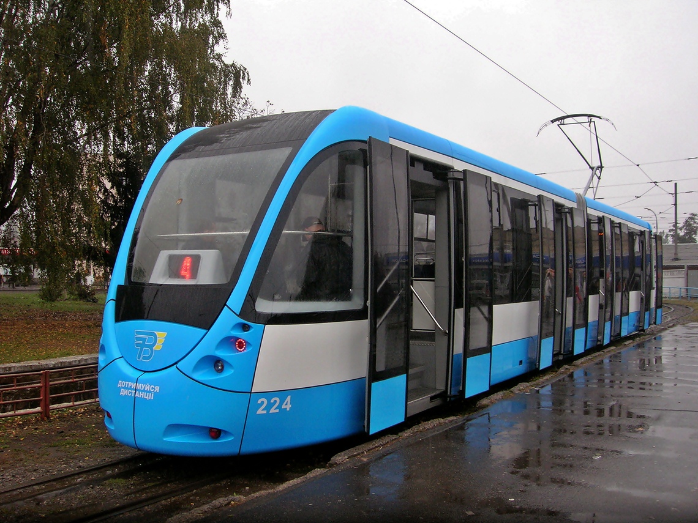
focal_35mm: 34
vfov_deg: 41.8
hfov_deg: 54.0
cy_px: 262
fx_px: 686
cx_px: 349
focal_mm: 5.7
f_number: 4.9
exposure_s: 1/138
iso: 96
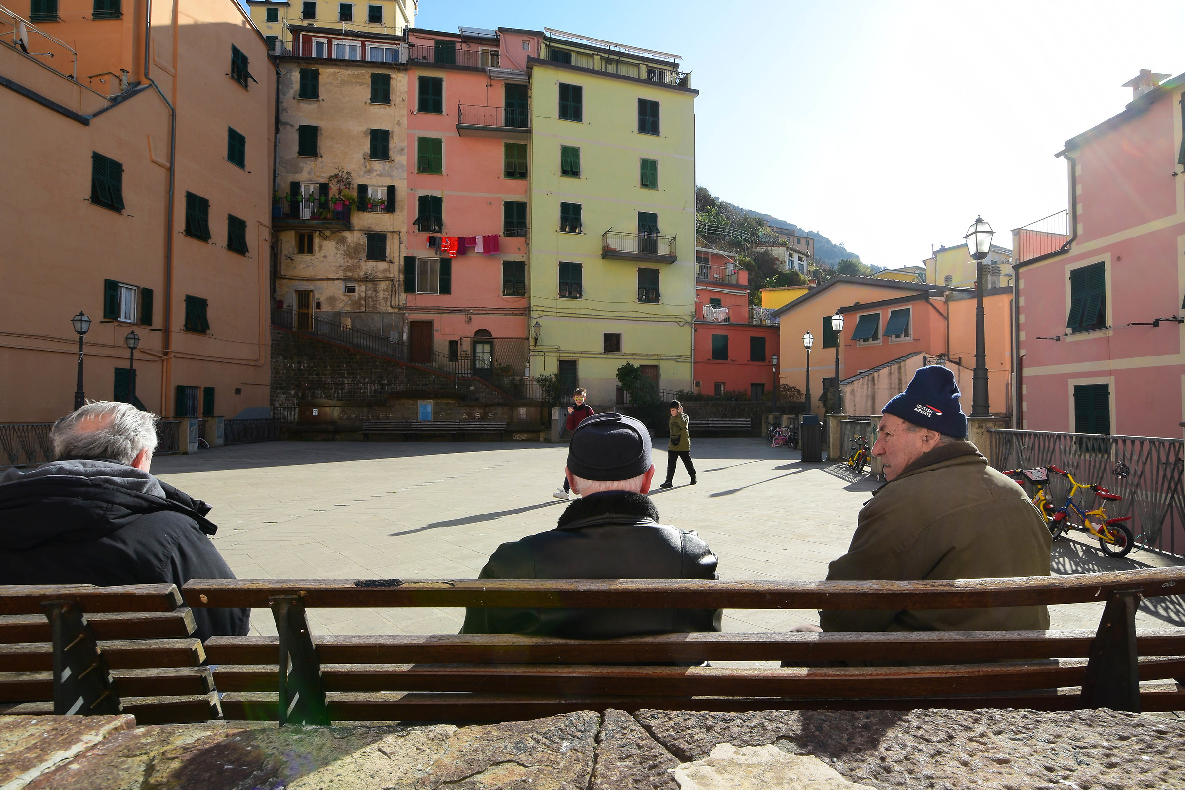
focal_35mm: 15
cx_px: 592
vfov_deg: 77.3
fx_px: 494
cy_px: 395
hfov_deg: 100.4
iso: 100
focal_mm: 10
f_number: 9
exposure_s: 1/125
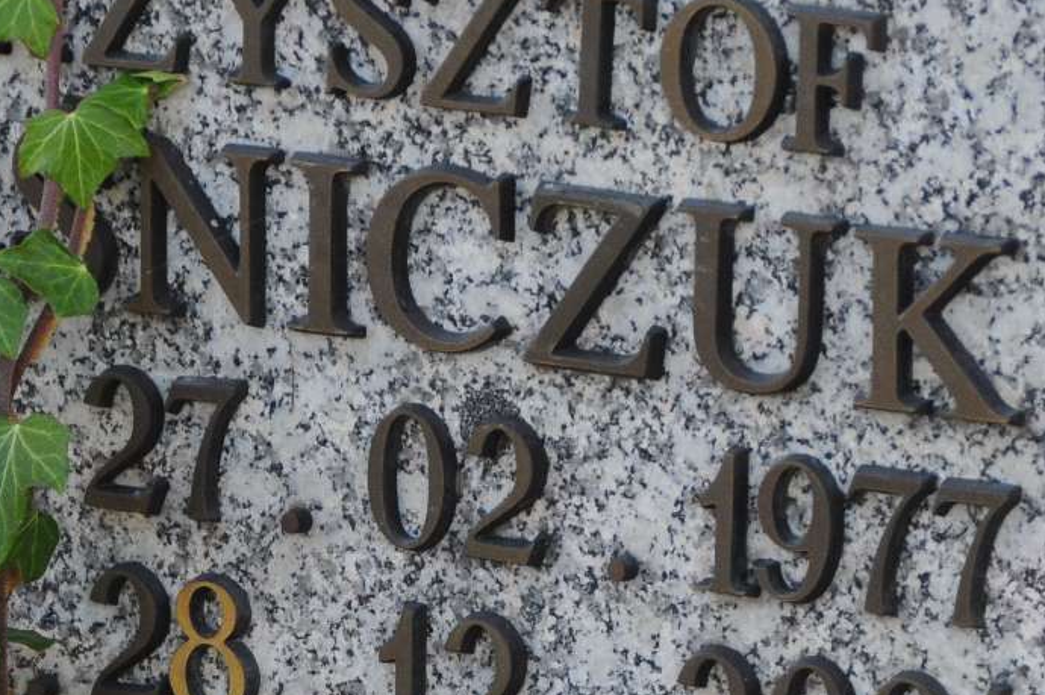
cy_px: 460
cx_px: 371
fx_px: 16214
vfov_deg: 2.5
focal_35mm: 559
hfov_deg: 3.7
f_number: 7.1
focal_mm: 120
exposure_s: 1/320
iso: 320
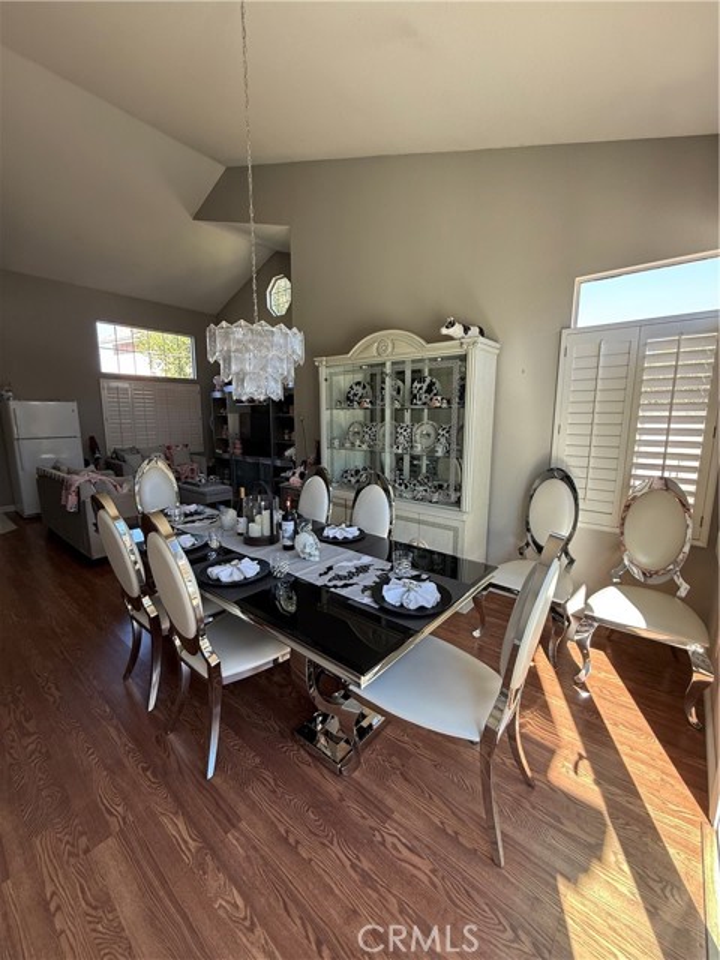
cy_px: 480
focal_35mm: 14
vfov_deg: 102.1
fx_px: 388
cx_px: 360
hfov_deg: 85.7
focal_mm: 2.22
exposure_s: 1/99
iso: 100
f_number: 2.2
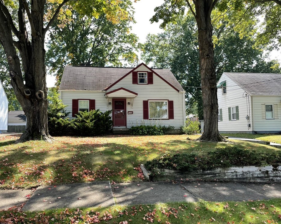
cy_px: 114
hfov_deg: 62.2
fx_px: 233
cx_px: 134
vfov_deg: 51.5
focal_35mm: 28
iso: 32
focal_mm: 4.2
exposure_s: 1/824
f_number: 1.6
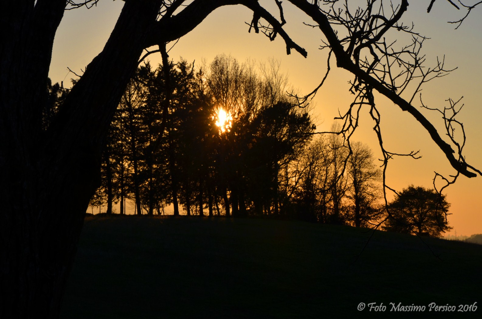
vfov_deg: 8.7
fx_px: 2105
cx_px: 241
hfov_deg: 13.1
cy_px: 160
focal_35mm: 158
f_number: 10
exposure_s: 1/400
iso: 100
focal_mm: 105
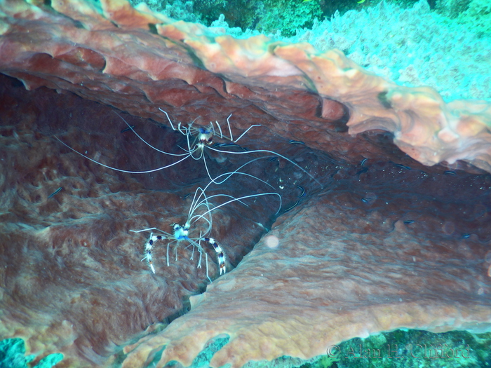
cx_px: 246
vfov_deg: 48.2
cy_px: 184
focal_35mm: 29
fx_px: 411
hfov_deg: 61.7
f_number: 2.8
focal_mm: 5.1
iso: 125
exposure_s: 1/60
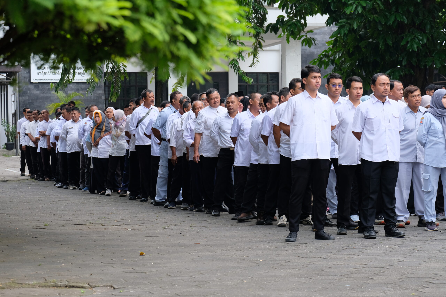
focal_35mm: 101
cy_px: 148
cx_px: 223
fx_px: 1251
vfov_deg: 13.6
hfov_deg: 20.2
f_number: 5
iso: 400
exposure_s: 1/125
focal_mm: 67.1
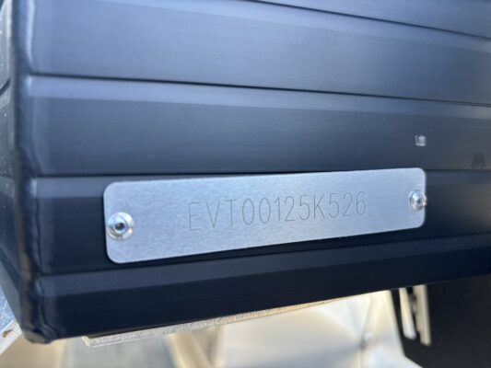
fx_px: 369
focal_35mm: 26
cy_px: 184
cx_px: 246
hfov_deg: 67.3
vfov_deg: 53.1
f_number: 1.6
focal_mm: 5.96
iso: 64
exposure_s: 1/121
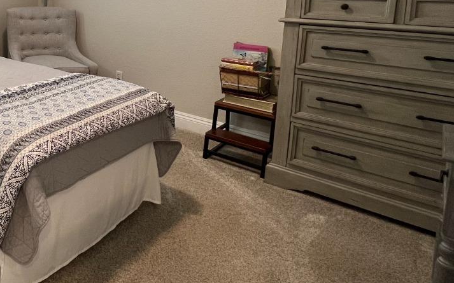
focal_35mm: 29
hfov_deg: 53.4
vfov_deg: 39.9
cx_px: 17
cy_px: 27
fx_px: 359
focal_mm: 1.57
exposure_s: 1/60
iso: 160
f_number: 1.8
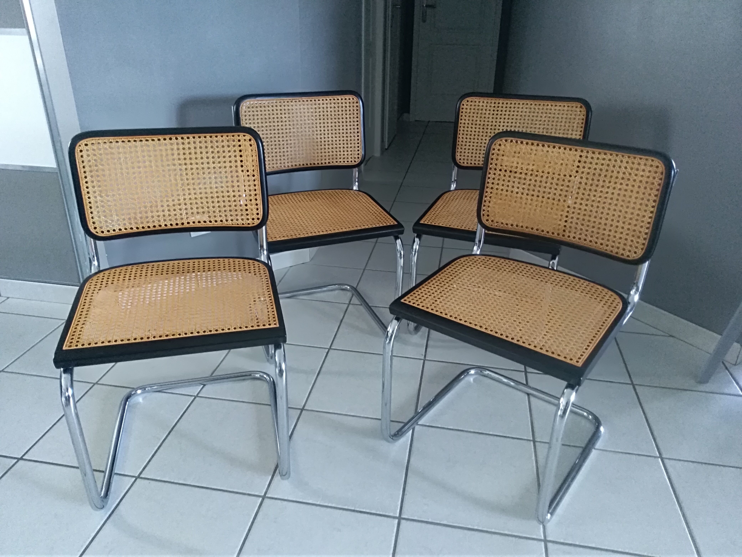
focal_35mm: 26
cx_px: 371
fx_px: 557
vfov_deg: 53.1
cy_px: 278
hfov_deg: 67.3
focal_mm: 3.54
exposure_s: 1/20
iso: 732
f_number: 2
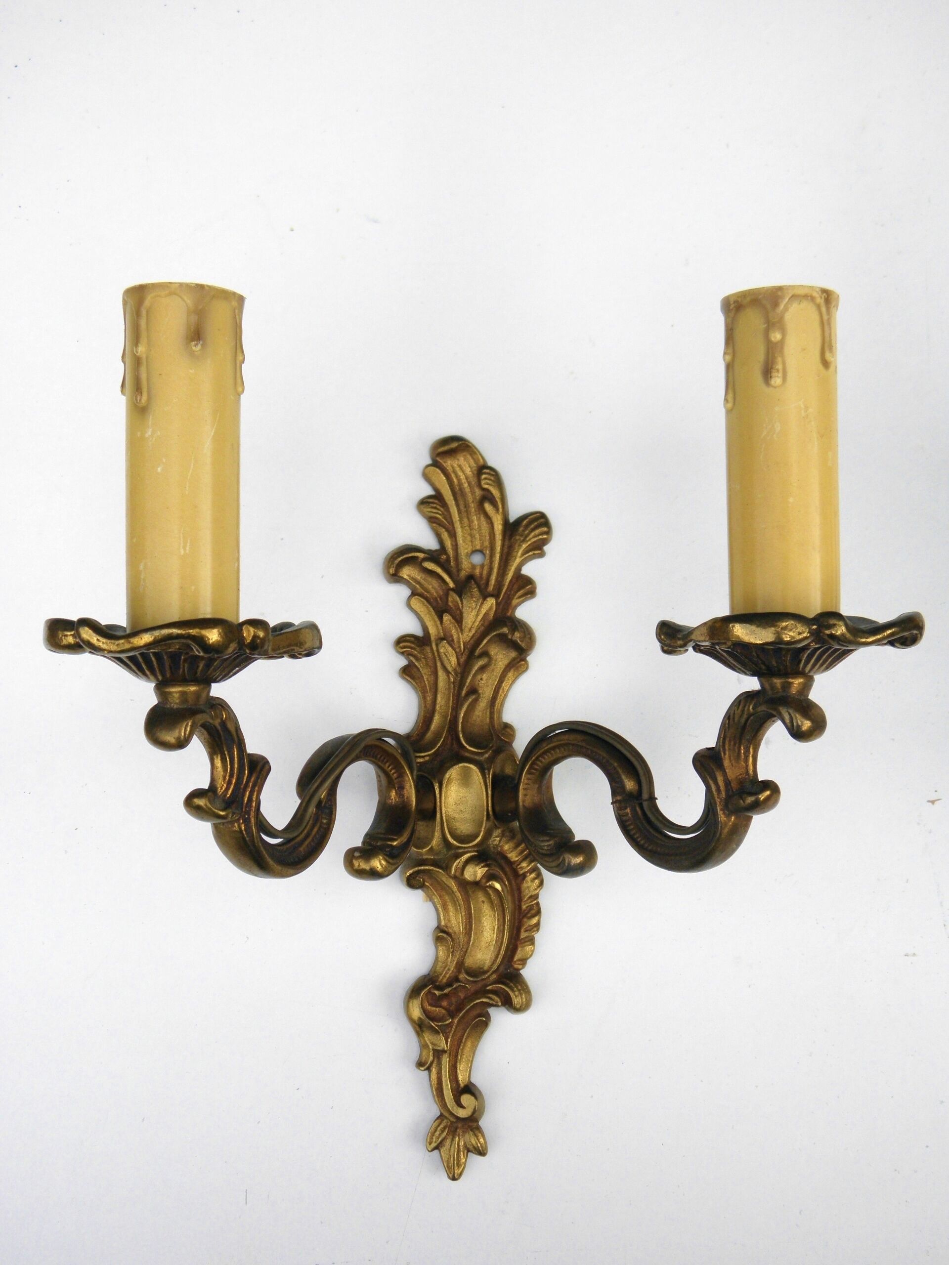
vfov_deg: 45.8
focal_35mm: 41
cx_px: 474
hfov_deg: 35.1
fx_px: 1499
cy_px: 632
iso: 100
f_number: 3.8
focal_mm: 7.5
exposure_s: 1/500
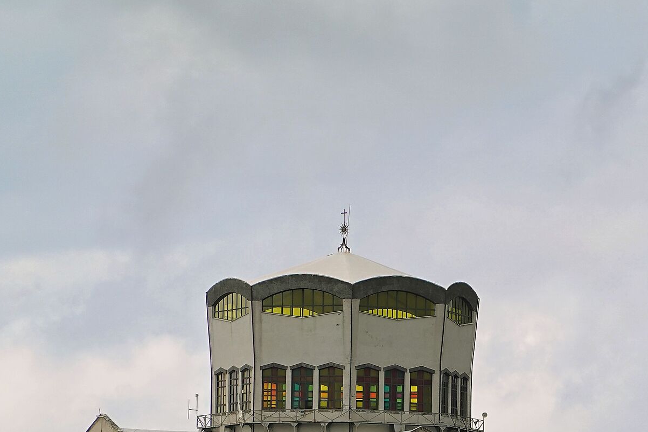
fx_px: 7181
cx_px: 496
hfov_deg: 5.2
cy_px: 419
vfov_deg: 3.4
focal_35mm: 399
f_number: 4.5
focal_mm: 72
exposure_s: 1/400
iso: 100
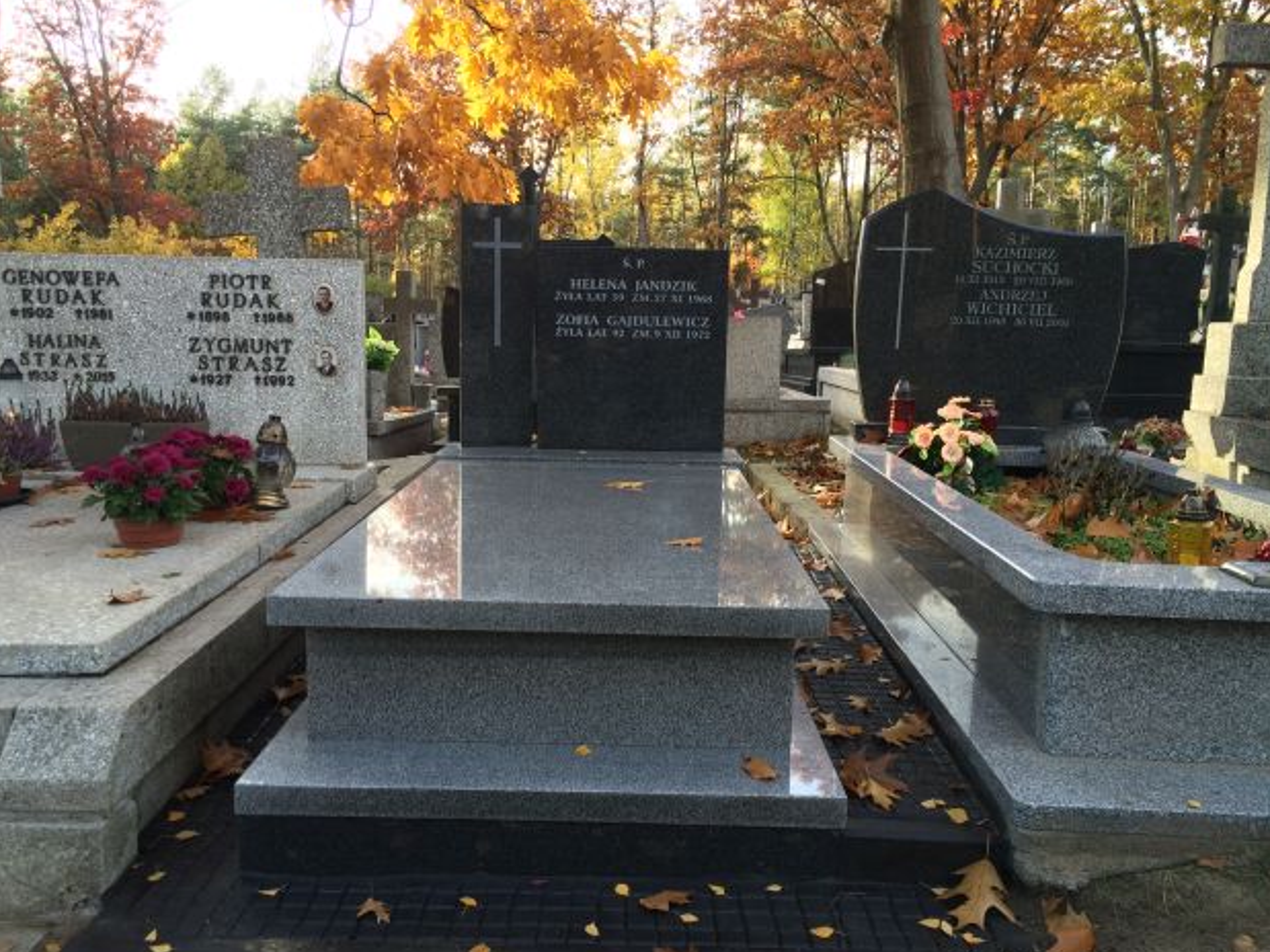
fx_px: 1100
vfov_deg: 46.8
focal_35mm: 30
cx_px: 620
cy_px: 472
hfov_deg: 60.0
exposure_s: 1/100
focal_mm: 4.15
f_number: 2.2
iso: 32
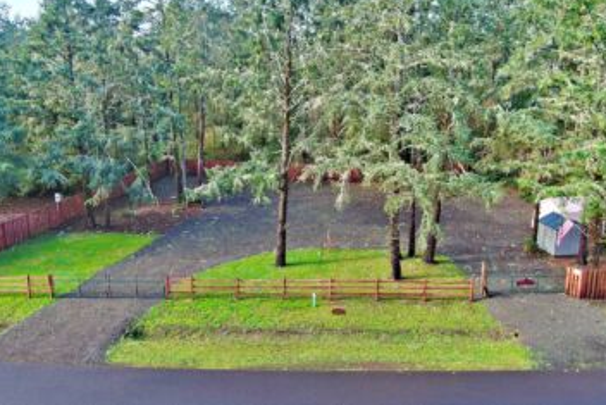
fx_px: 556
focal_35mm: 33
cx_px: 303
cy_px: 178
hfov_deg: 57.2
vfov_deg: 39.9
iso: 100
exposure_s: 1/146
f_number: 2.8
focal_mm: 10.57
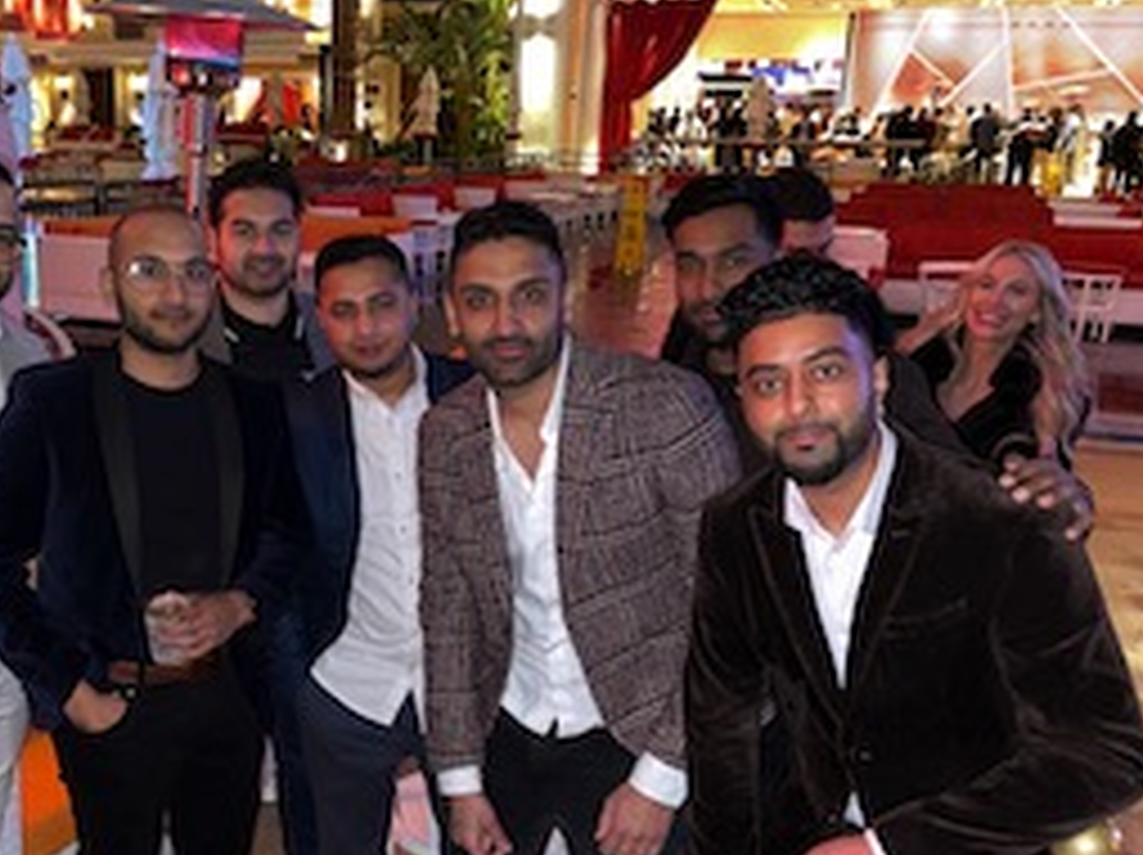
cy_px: 536
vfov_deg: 34.9
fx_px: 1353
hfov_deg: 45.0
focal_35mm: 41
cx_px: 364
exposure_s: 1/7
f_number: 1.6
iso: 320
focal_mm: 5.1
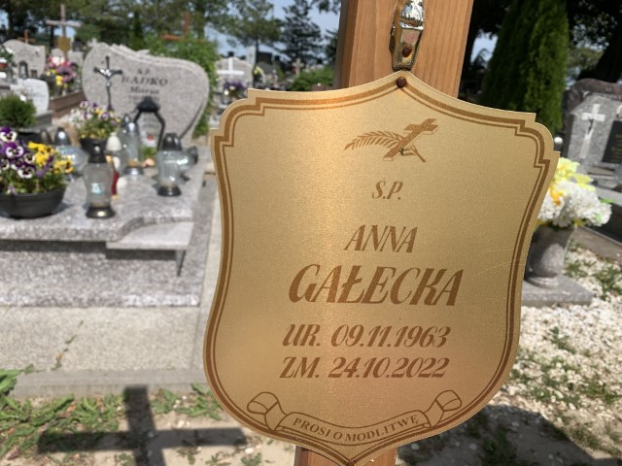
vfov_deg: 53.1
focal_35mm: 26
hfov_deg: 67.3
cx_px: 311
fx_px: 467
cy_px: 233
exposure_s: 1/3086
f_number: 1.8
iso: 25
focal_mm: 4.25
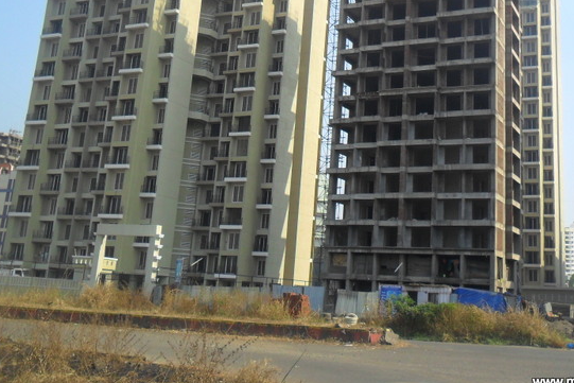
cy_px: 95
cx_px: 366
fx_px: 765
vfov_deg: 27.7
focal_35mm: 48
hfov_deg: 40.8
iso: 100
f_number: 3.7
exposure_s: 1/750
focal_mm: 5.7
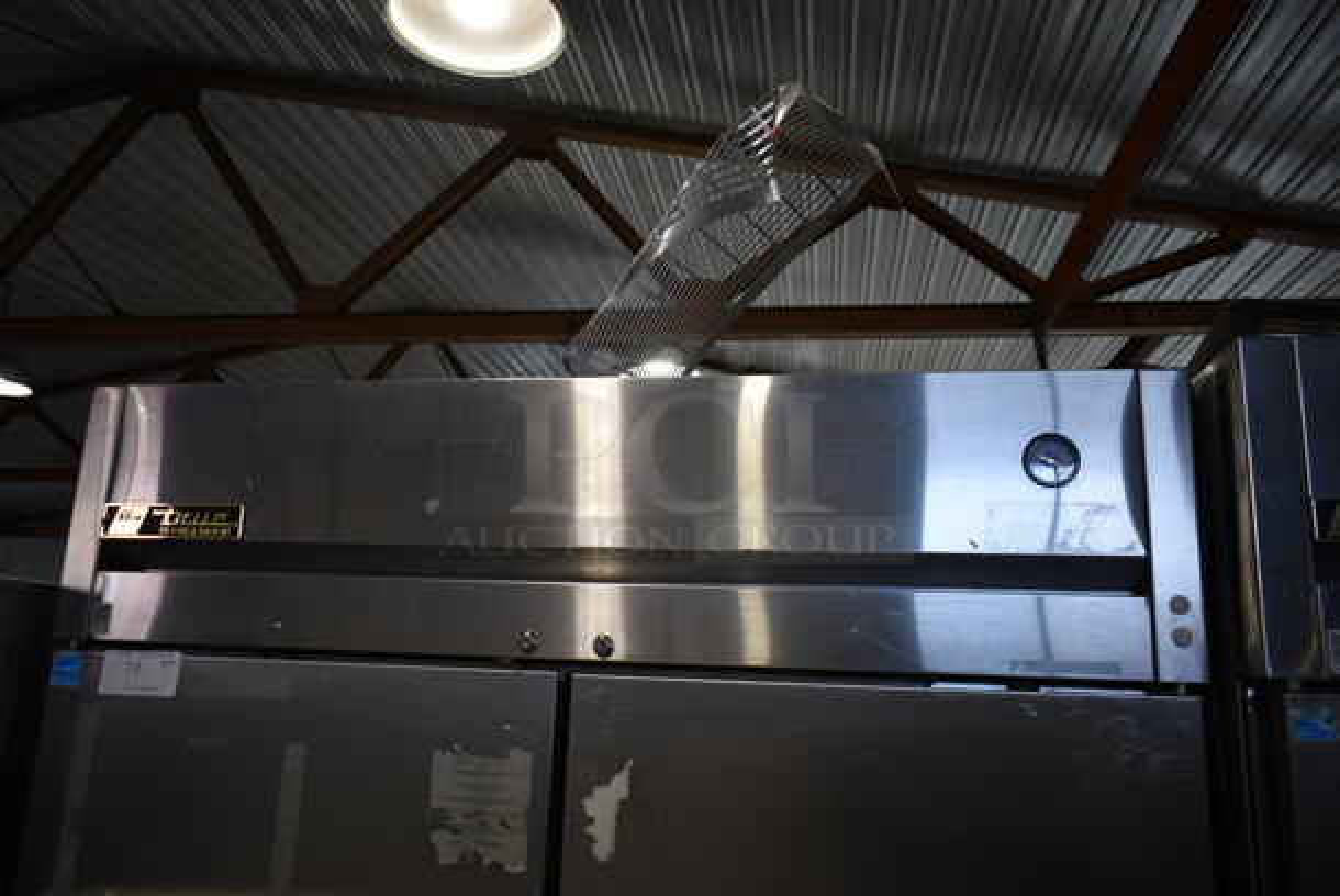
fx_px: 1006
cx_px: 670
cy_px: 448
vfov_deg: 48.0
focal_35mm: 27
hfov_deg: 67.3
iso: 100
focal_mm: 18
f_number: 3.5
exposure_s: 1/40
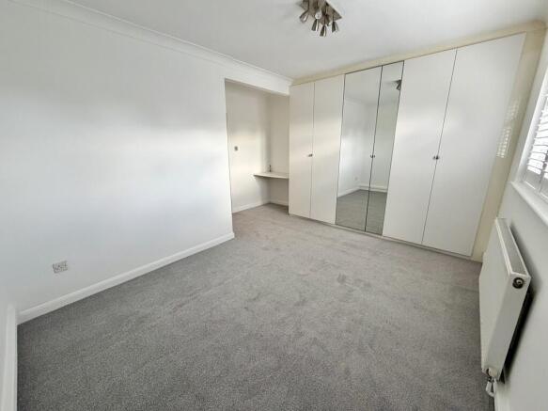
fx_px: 222
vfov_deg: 85.7
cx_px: 274
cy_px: 206
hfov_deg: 102.1
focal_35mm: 14
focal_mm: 2.22
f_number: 2.2
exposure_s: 1/121
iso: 200
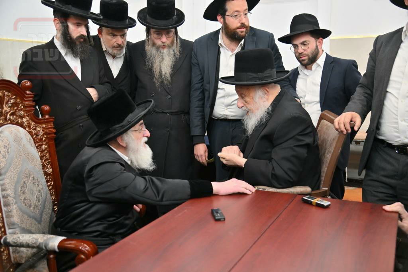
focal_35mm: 38
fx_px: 431
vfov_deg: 35.1
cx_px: 204
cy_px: 136
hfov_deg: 50.7
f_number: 4
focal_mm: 38
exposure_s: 1/200
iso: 800
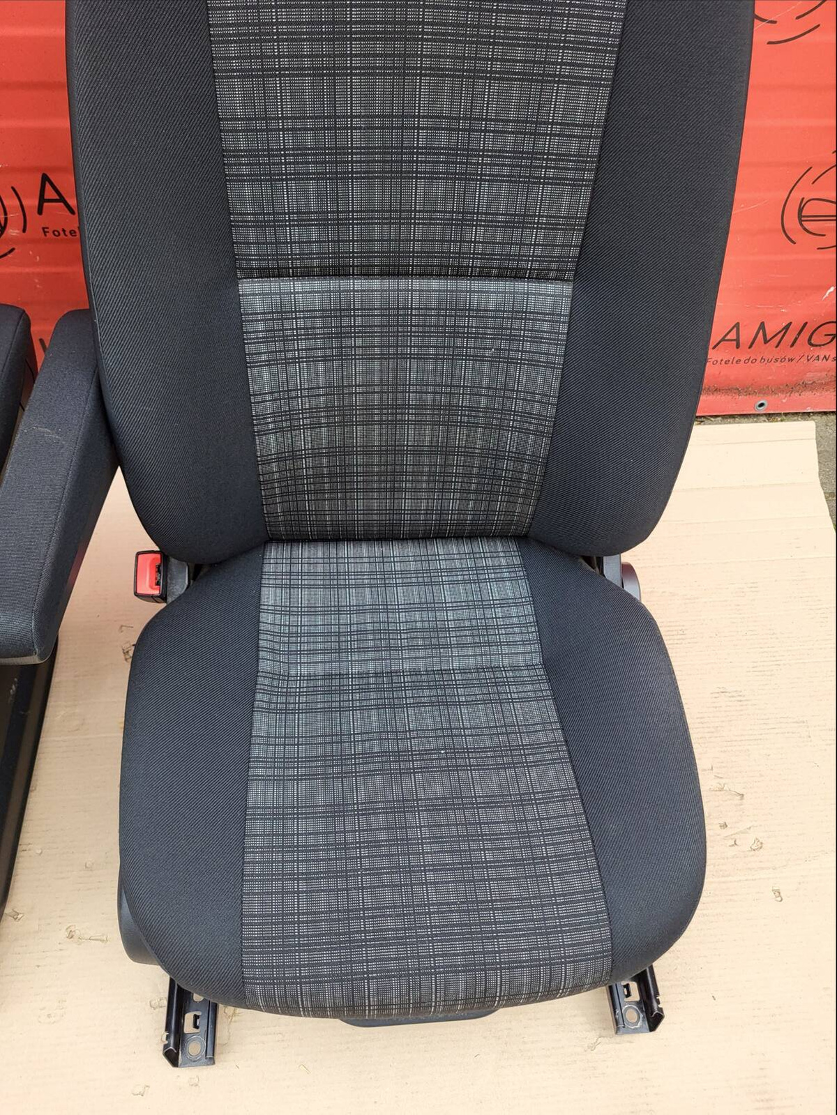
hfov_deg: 53.1
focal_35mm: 26
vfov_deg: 67.3
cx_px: 418
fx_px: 838
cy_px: 558
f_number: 1.8
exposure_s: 1/112
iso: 40
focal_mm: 5.4
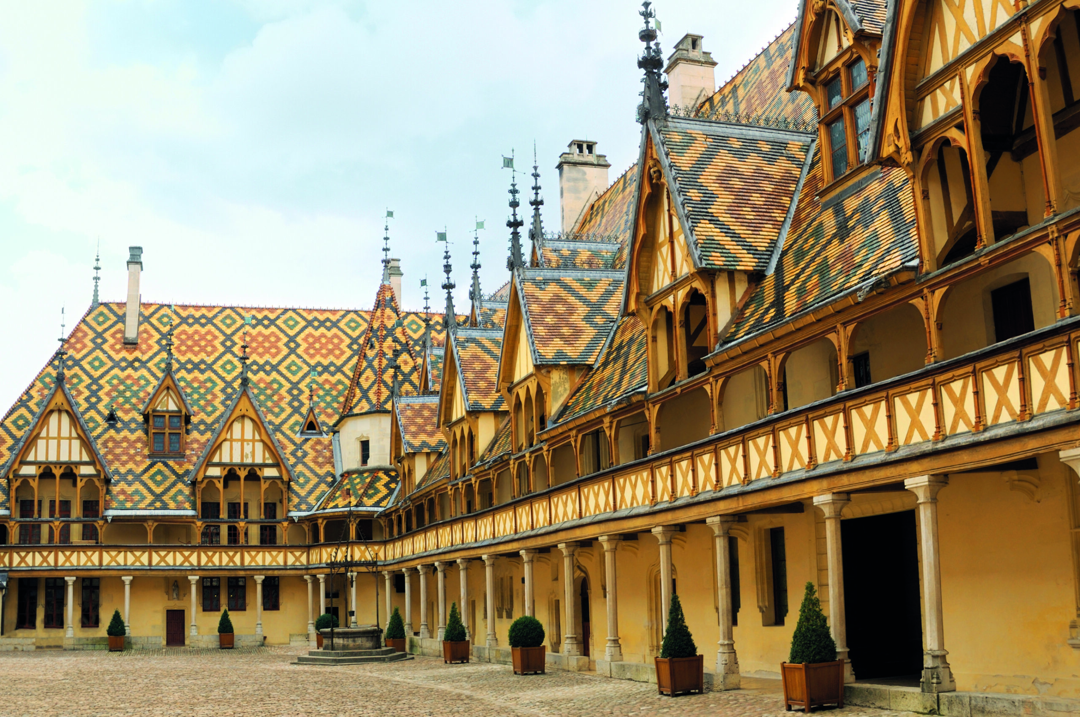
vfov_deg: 39.9
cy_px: 358
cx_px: 540
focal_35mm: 33
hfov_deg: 57.3
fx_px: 989
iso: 200
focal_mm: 22
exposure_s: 1/100
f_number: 8
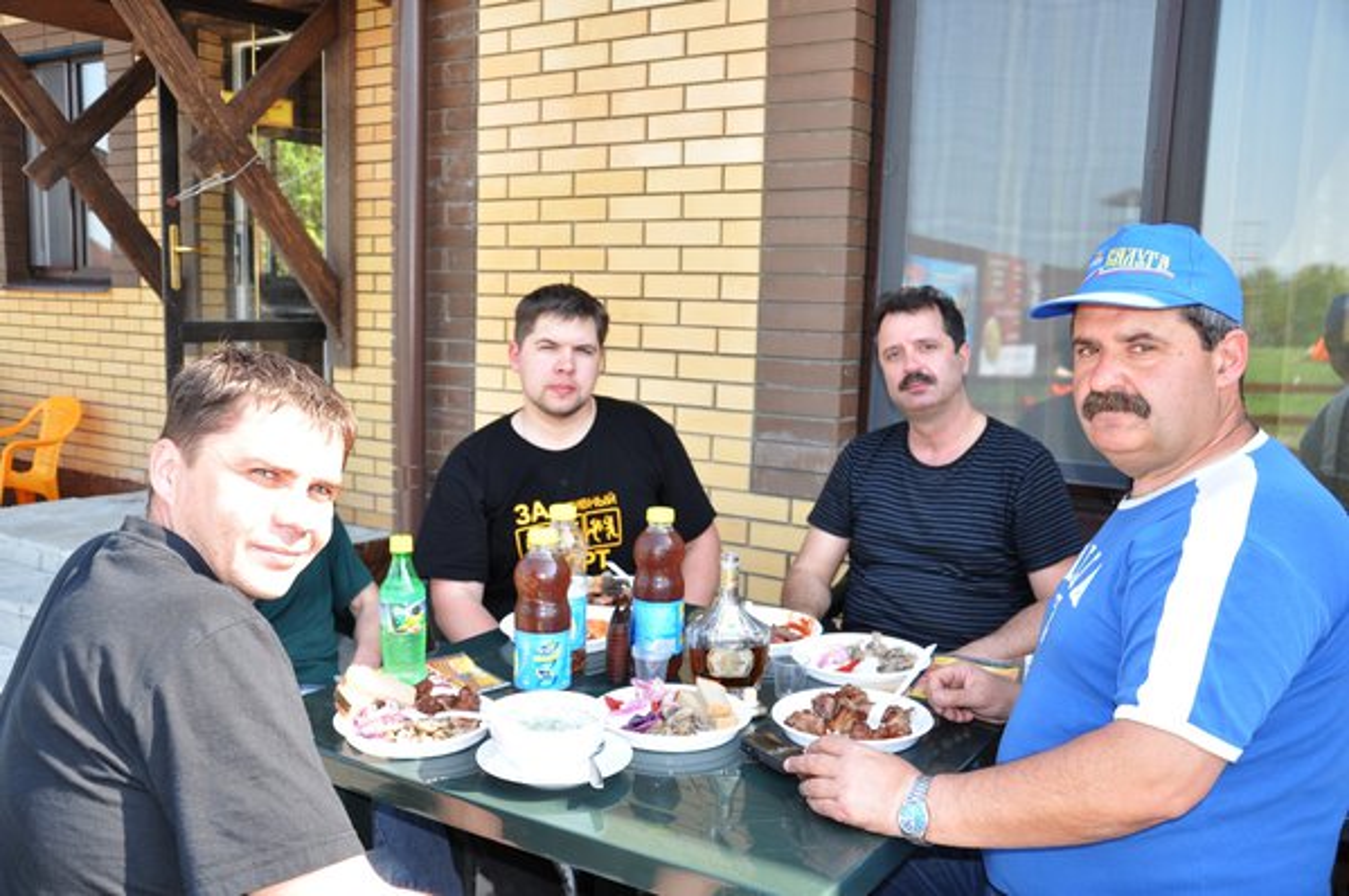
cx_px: 674
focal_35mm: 32
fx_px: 1179
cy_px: 448
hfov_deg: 59.5
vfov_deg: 41.6
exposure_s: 1/200
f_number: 5
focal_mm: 21
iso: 200
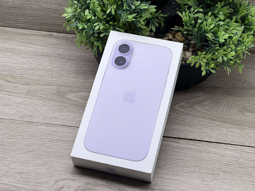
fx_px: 567
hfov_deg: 25.3
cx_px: 128
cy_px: 96
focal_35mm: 77
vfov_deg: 19.1
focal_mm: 9
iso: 40
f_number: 2.8
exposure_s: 1/100
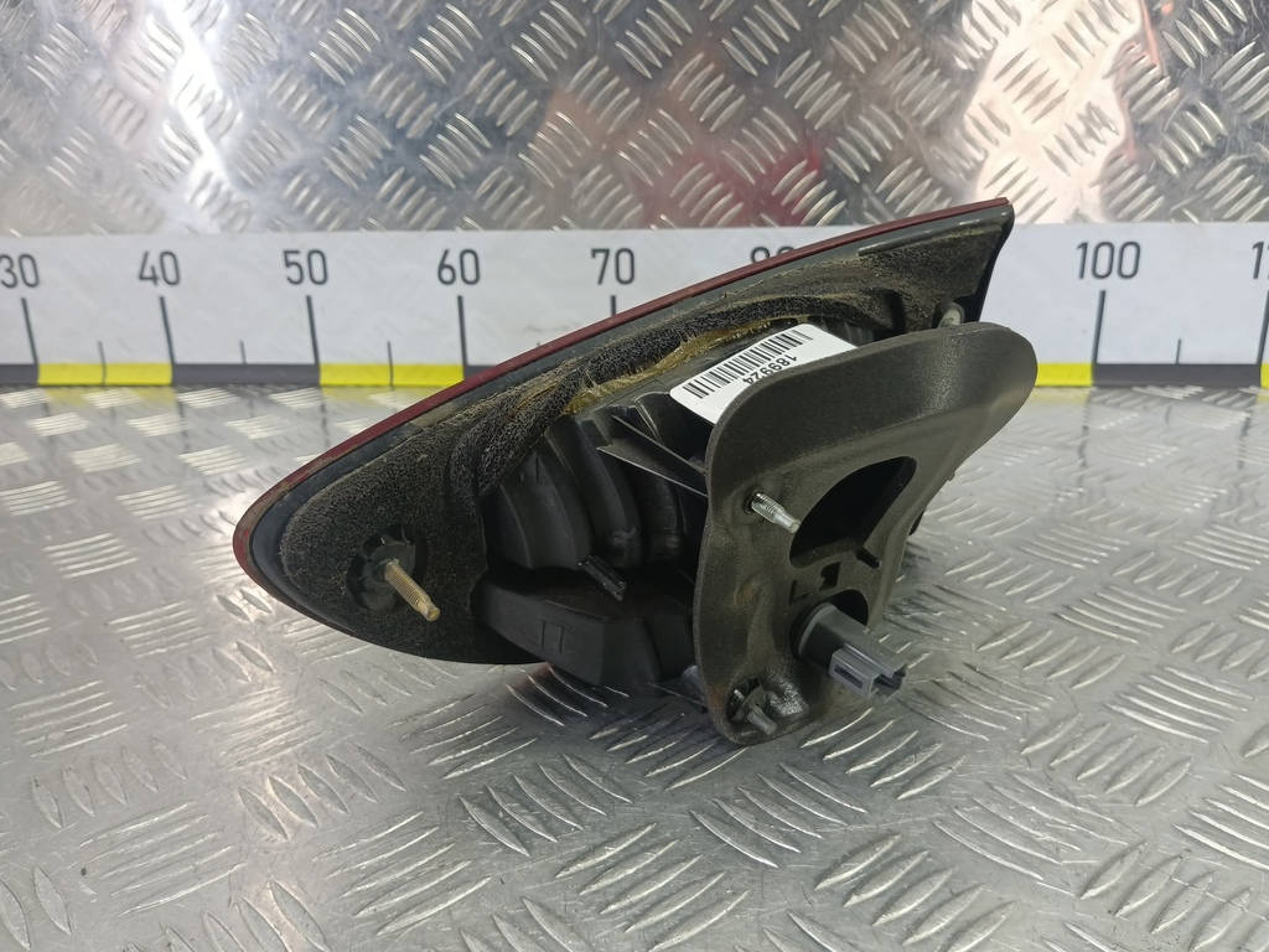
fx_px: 990
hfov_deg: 65.3
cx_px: 634
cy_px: 476
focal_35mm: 27
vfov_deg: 51.4
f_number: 1.6
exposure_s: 1/50
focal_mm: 4.11
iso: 176
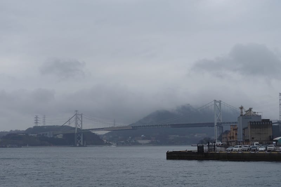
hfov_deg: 38.2
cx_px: 140
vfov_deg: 26.0
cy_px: 94
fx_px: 406
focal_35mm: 52
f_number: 4
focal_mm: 18.89
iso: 125
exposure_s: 1/320
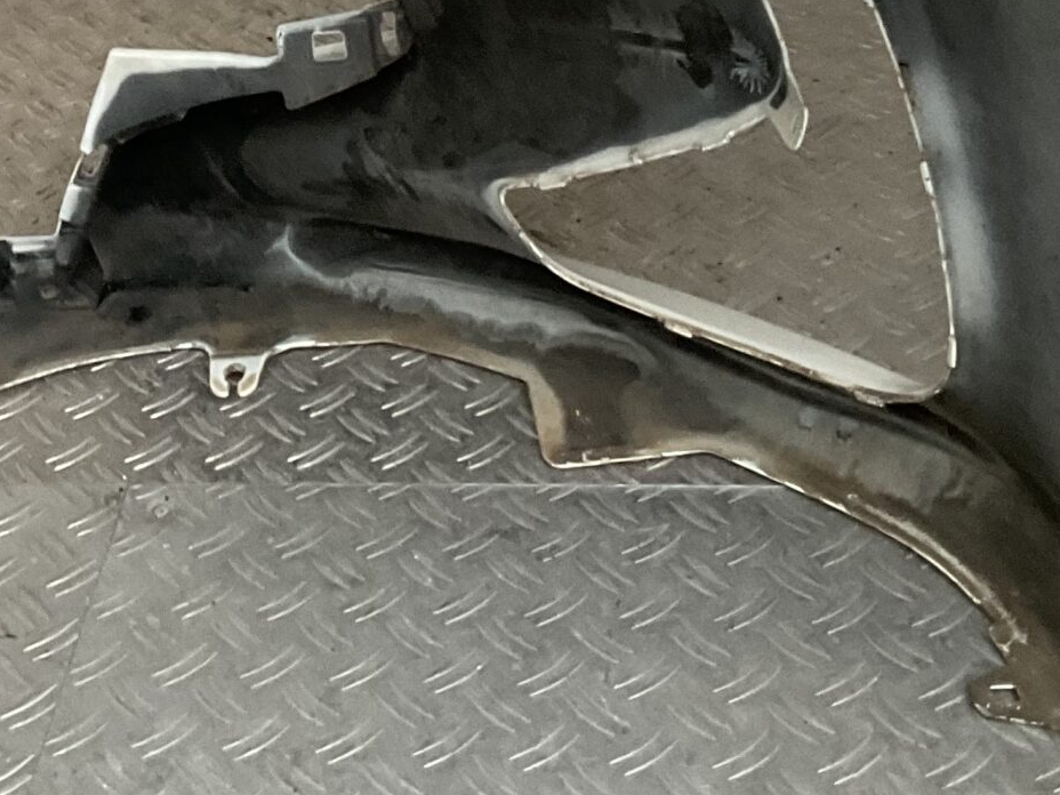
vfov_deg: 17.9
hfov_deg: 23.8
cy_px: -16
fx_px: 2450
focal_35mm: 80
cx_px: 131
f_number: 1.8
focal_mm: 3
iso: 160
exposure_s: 1/60
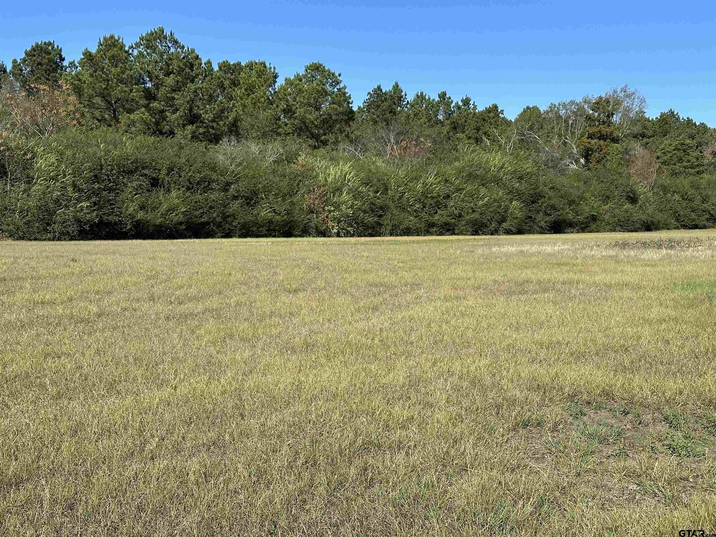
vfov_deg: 30.3
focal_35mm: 48
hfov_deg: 39.7
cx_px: 358
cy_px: 268
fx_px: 993
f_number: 1.78
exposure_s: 1/3367
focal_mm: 6.86
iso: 64
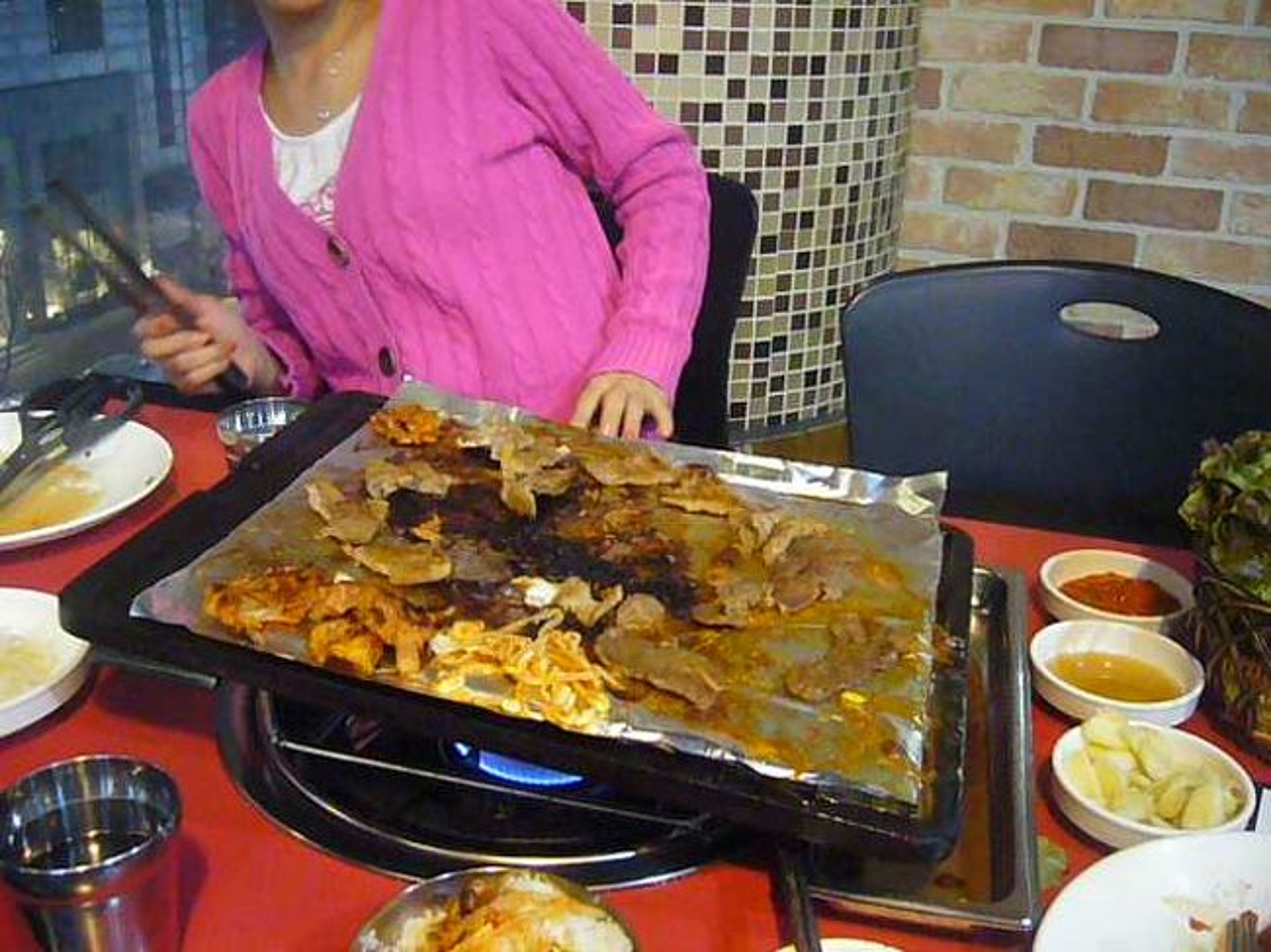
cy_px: 476
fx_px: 1285
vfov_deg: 40.7
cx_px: 636
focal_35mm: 35
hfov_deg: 52.6
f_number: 2.8
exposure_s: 1/13
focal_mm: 5.8
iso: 200
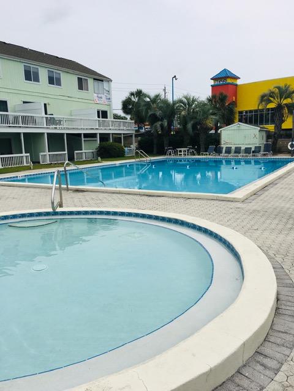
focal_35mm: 29
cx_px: 147
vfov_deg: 61.7
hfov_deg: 48.2
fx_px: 328
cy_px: 196
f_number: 2.2
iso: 25
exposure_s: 1/3205
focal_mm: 4.15
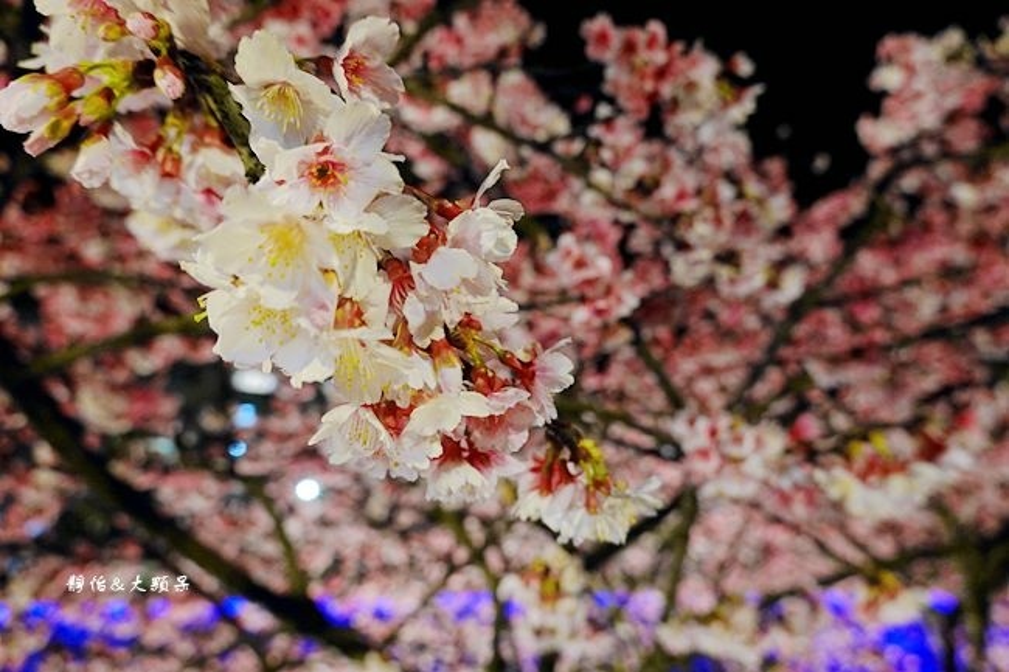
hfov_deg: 73.8
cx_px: 504
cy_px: 336
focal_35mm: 24
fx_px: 672
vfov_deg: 53.1
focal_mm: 9
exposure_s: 1/15
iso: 800
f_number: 2.8
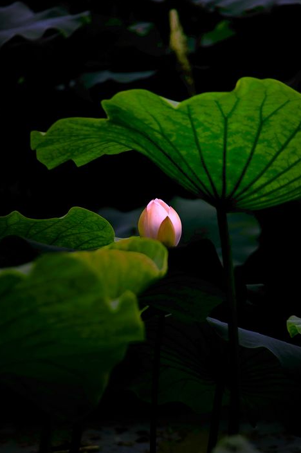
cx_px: 156
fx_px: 4285
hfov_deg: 4.0
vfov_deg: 6.0
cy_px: 245
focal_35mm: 341
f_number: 6.3
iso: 400
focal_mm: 300
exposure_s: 1/1600
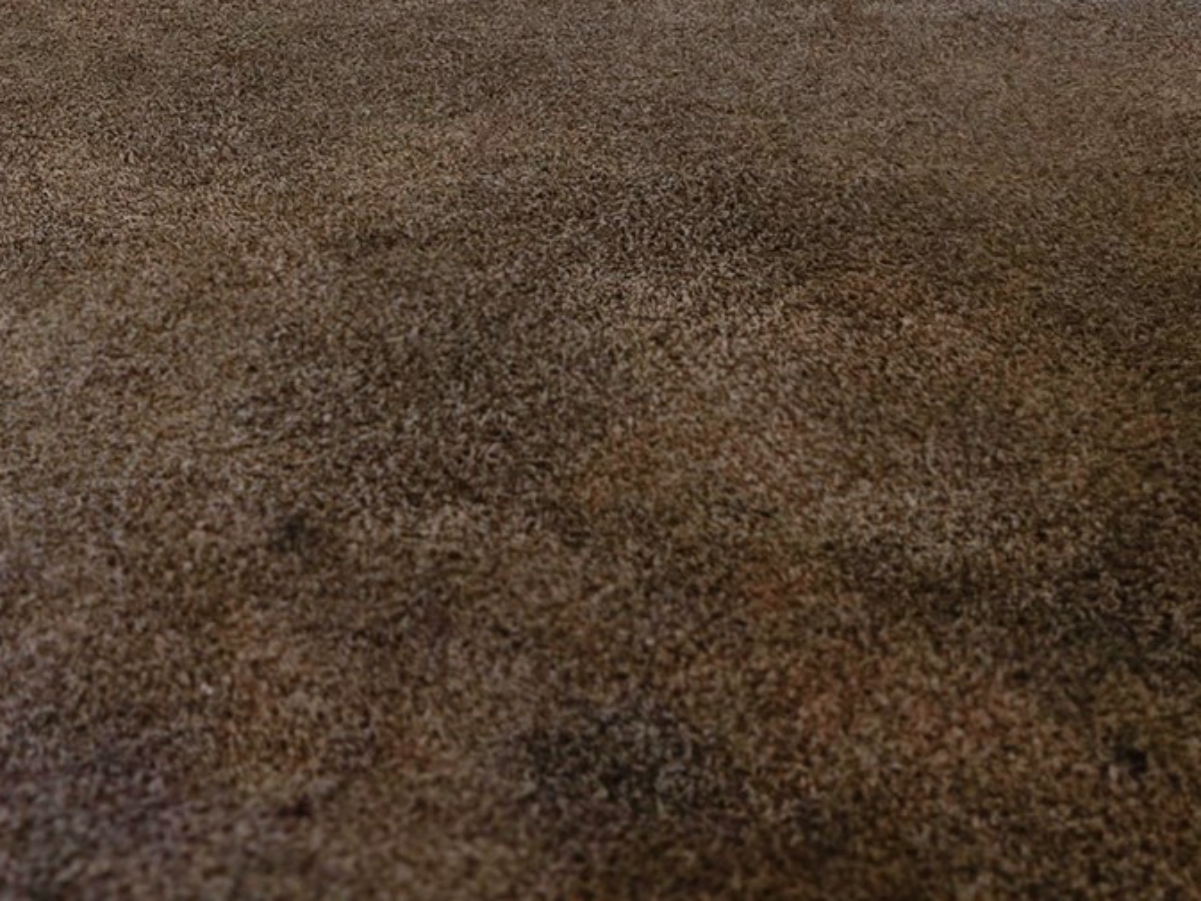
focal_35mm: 70
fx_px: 2429
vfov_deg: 19.3
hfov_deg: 26.7
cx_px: 91
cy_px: -284
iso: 500
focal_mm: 5.4
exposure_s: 1/120
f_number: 1.8
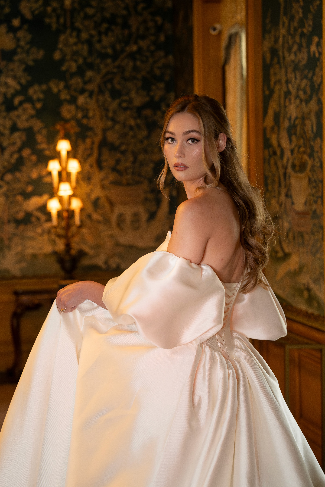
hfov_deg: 19.5
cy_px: 244
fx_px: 948
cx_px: 162
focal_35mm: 70
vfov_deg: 28.8
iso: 6400
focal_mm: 70
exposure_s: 1/160
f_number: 3.2
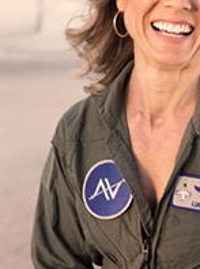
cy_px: 193
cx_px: 146
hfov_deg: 19.2
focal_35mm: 76
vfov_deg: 25.5
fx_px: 587
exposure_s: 1/152
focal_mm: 2.87
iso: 16
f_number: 2.2
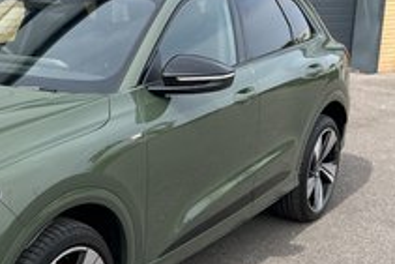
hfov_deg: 29.4
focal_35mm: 64
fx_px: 703
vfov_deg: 21.3
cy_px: 126
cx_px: 4
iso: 50
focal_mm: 5.7
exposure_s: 1/1779
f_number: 1.5
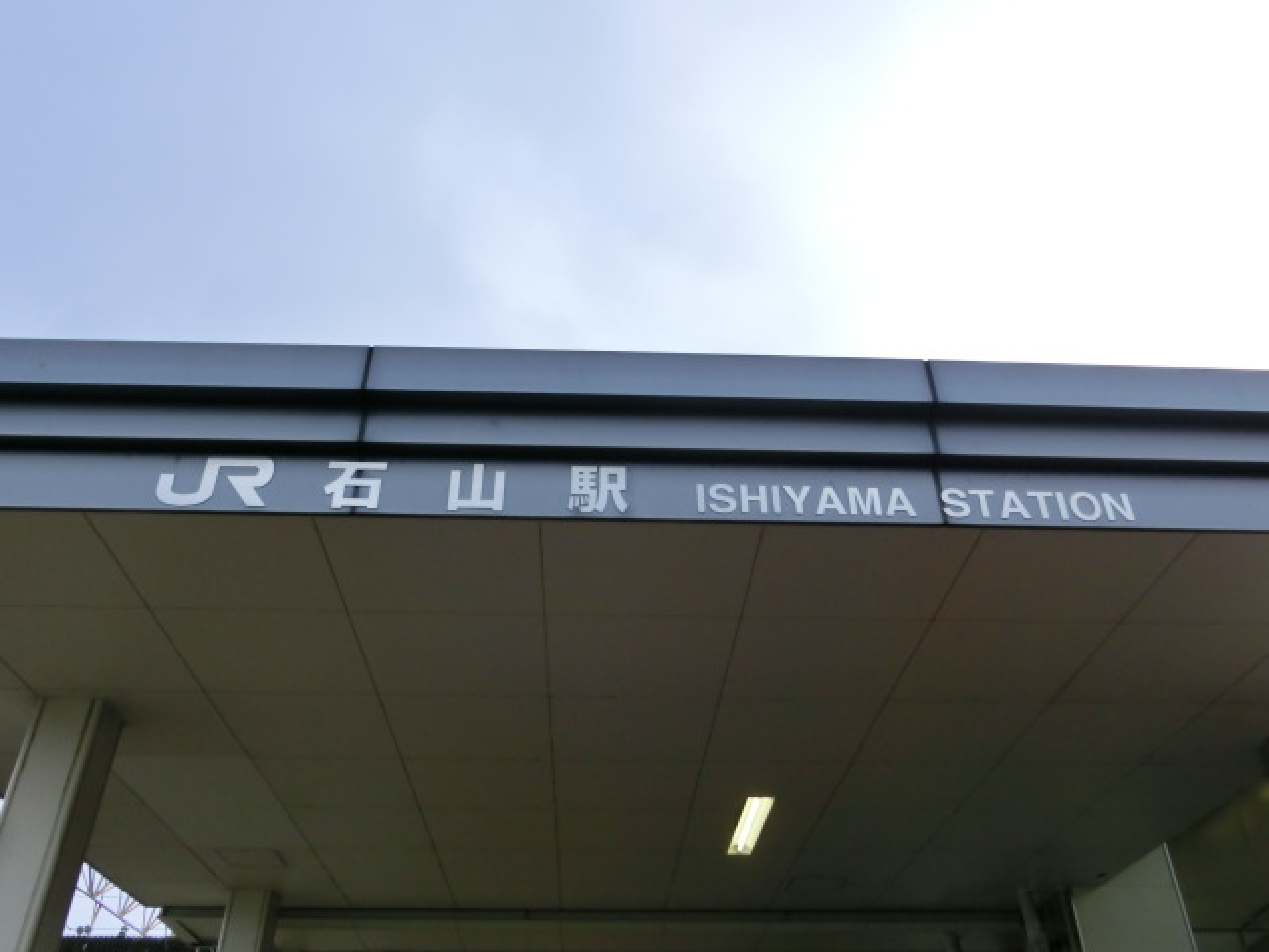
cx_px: 634
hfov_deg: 61.7
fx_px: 1063
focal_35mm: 29
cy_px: 476
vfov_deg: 48.2
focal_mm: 5.2
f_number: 3.7
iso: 80
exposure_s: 1/125
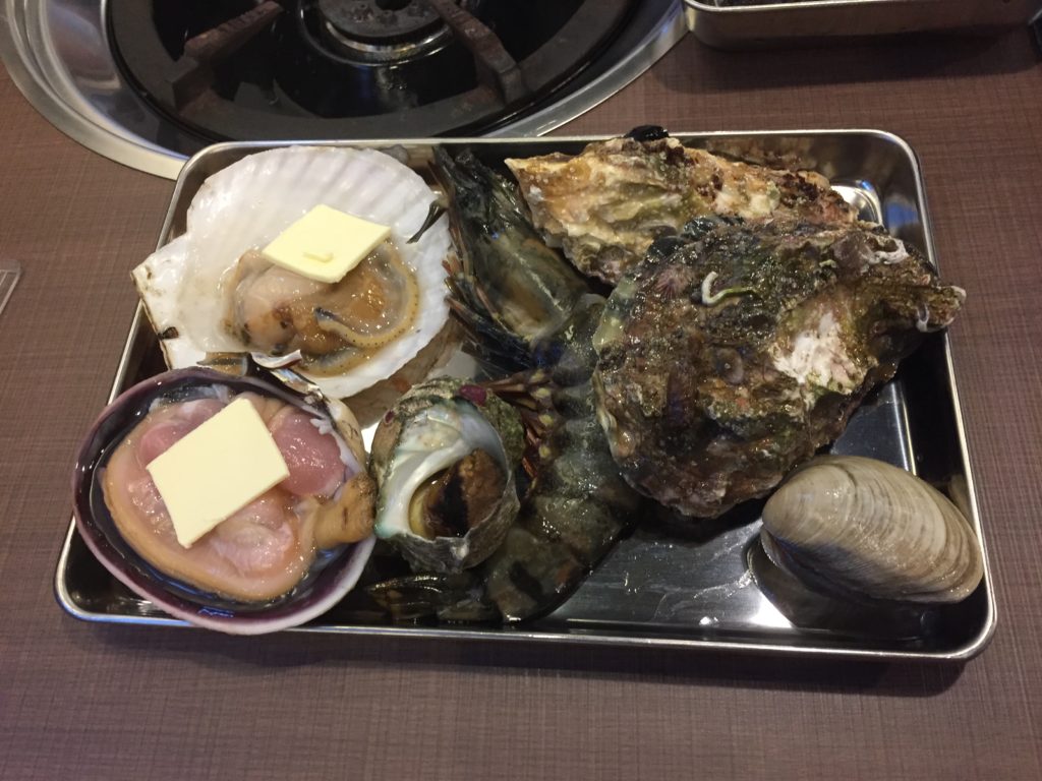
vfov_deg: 48.2
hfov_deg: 61.7
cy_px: 390
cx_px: 521
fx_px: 873
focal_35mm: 29
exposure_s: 1/24
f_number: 2.2
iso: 250
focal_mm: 4.15
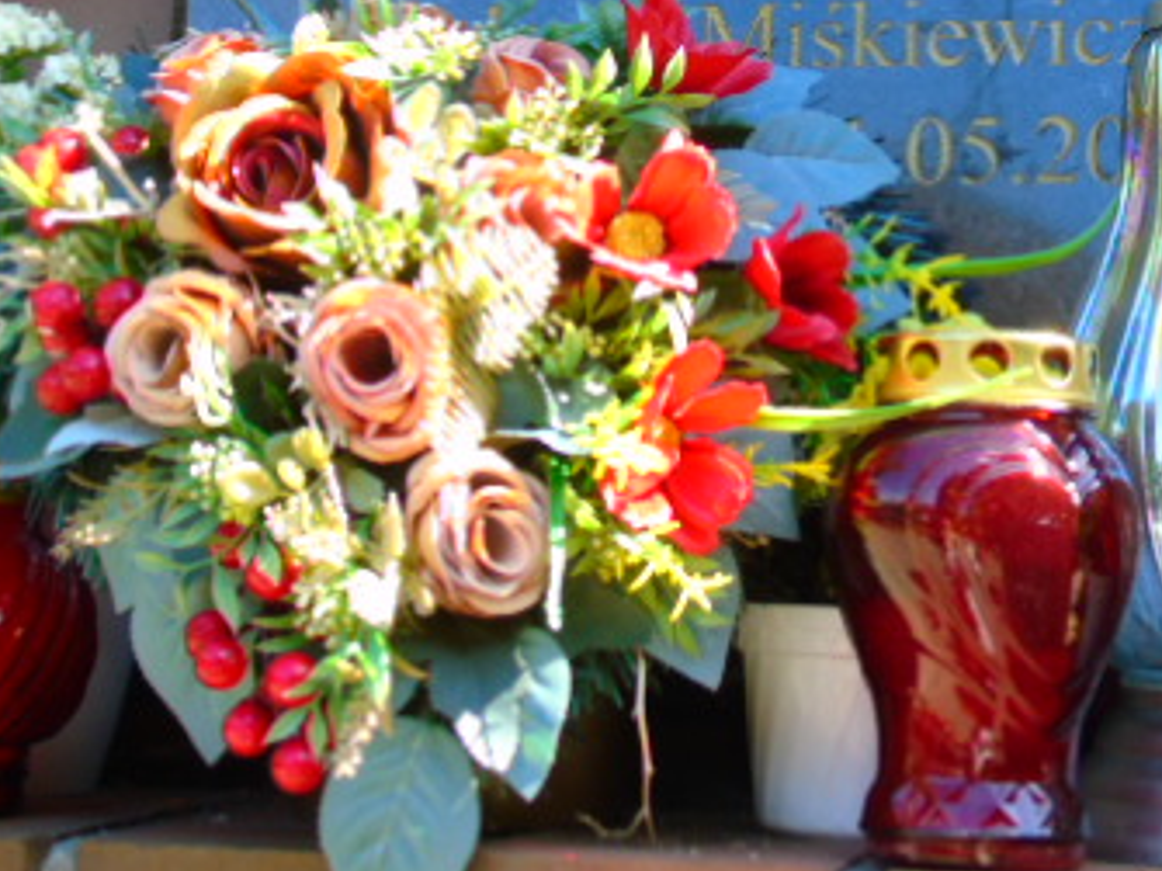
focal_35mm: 88
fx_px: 2953
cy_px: 76
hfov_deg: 22.2
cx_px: 718
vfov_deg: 16.5
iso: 80
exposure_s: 1/60
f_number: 4.1
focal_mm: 8.2
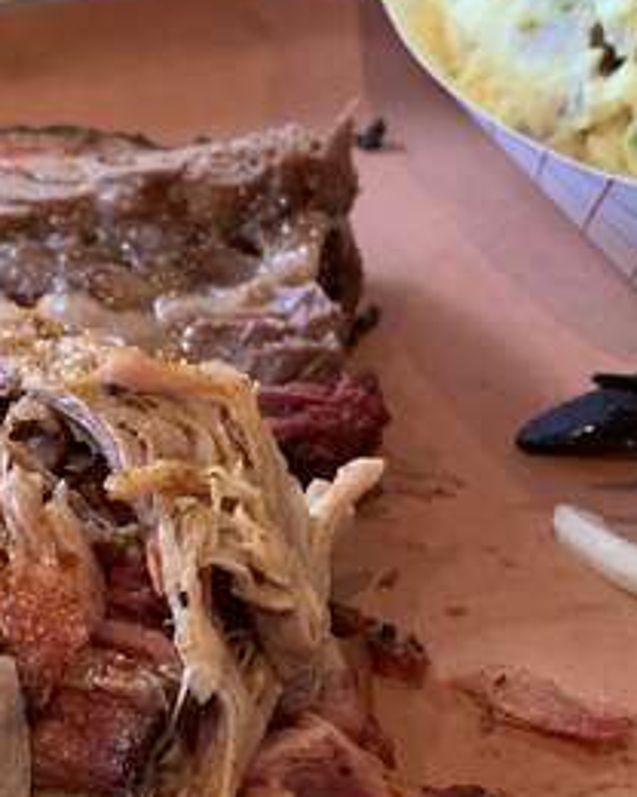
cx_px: 162
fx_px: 1838
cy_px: 530
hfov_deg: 19.5
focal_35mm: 78
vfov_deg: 24.3
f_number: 1.8
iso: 200
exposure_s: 1/60
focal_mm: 4.25
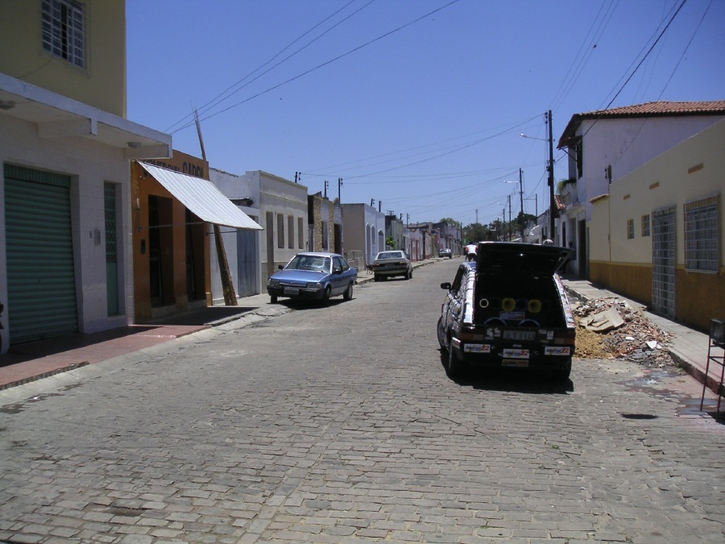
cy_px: 272
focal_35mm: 38
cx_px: 362
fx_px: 796
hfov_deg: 49.0
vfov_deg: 37.7
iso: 50
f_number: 6.7
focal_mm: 6
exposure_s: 1/250
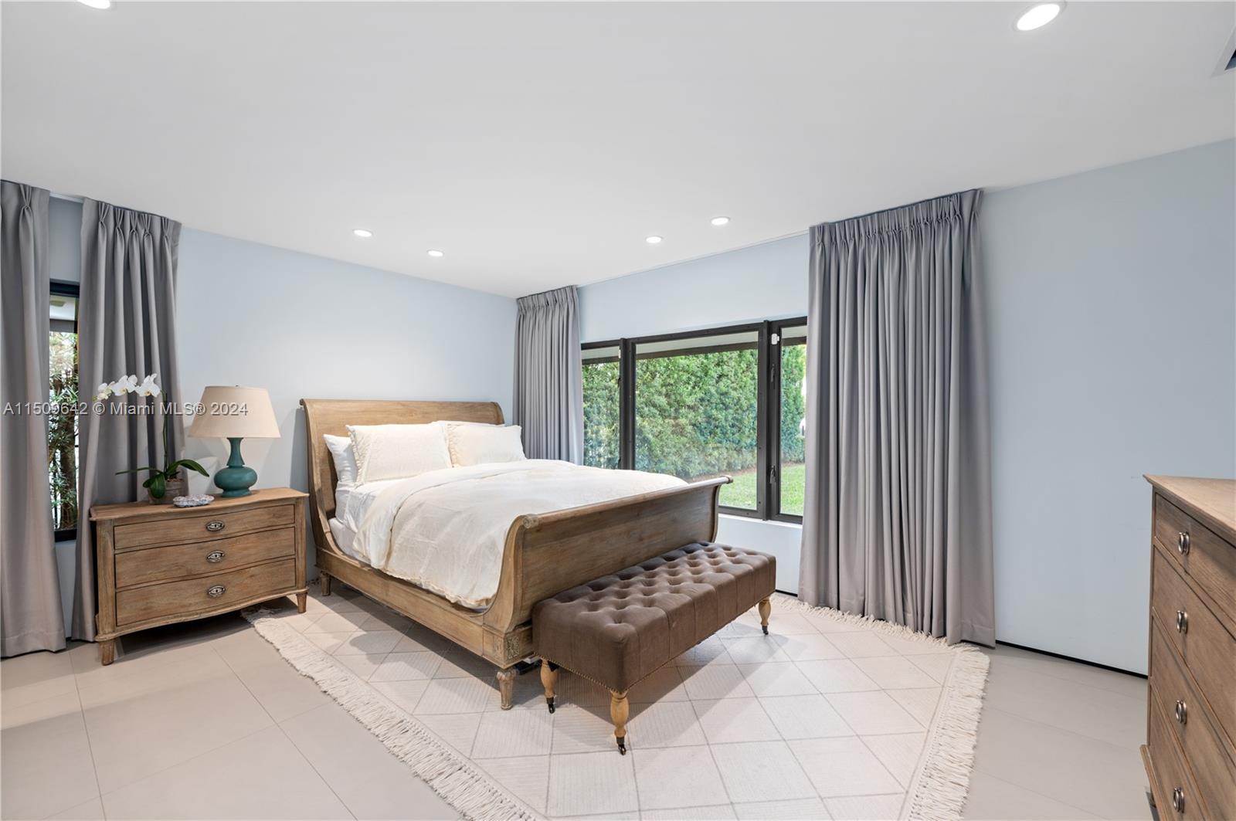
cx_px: 618
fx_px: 497
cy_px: 410
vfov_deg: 79.1
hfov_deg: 102.4
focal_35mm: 14
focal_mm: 14.5
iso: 200
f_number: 5
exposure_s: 1/13
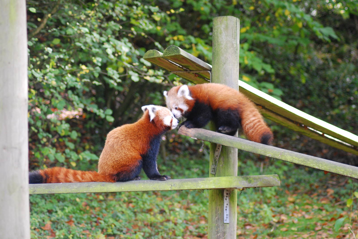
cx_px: 179
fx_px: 1344
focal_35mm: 135
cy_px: 120
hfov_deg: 15.2
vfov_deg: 10.2
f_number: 4.2
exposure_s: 1/80
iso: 400
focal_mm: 90
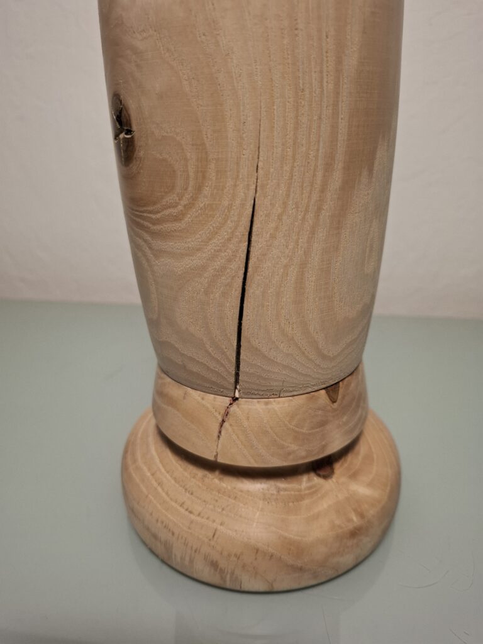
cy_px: 322
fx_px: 428
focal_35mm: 23
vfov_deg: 73.9
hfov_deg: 58.9
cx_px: 242
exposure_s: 1/60
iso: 160
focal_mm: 5.54
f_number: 1.8
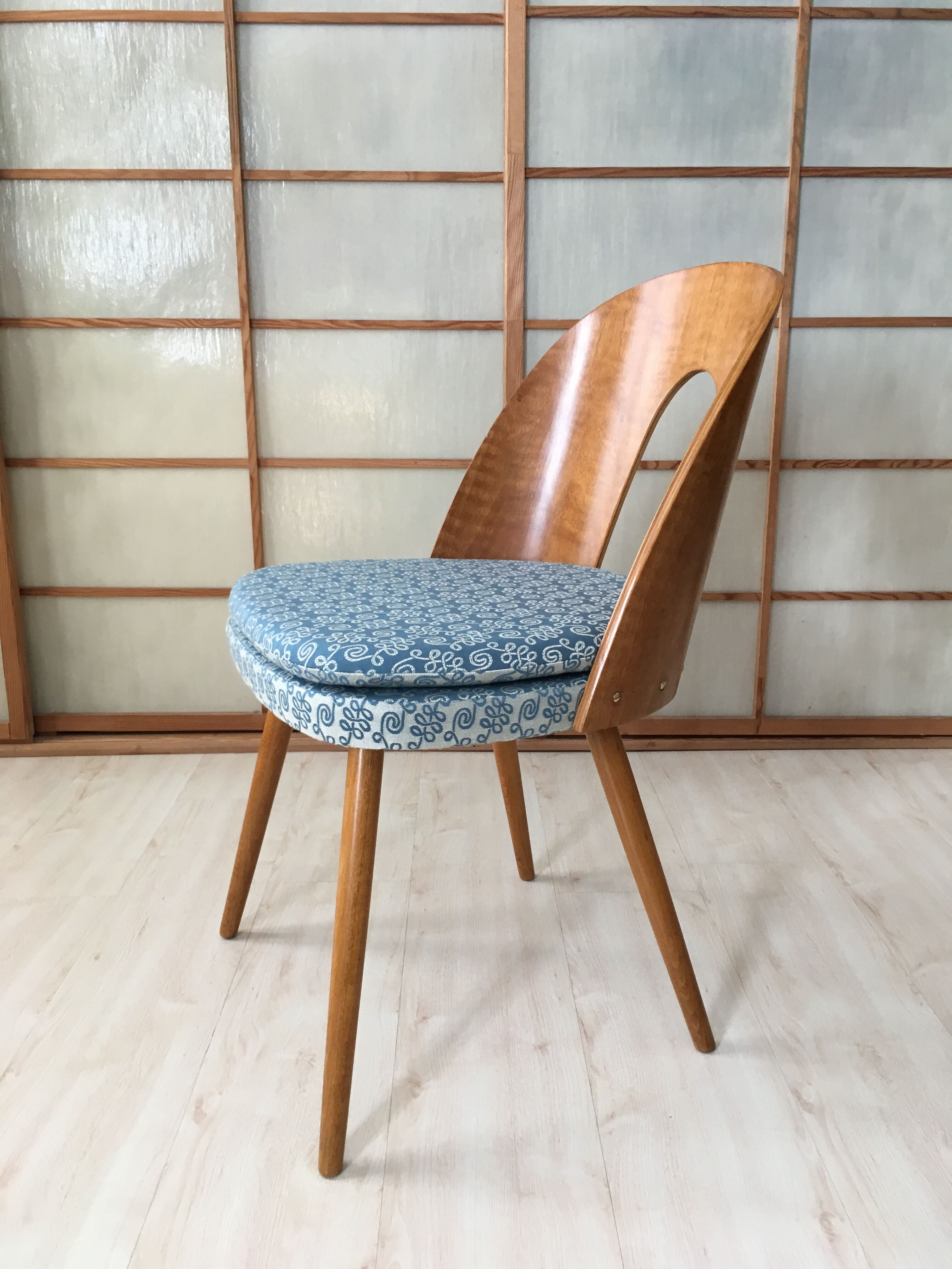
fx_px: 1063
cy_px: 634
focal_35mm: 29
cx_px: 476
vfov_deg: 61.7
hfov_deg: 48.2
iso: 40
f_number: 2.2
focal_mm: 4.15
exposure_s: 1/33
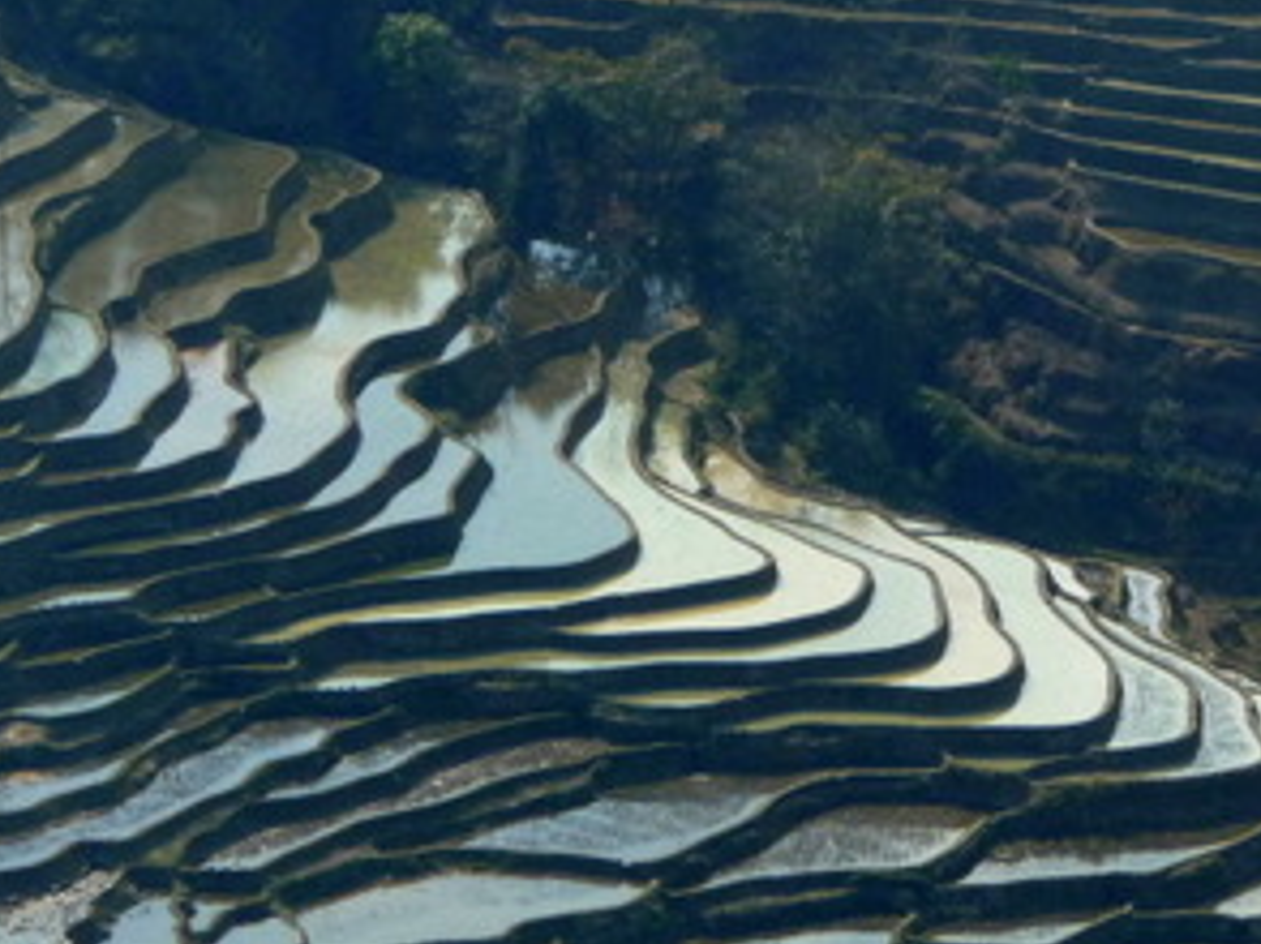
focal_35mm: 462
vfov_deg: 3.2
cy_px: 21
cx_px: 1270
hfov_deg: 4.3
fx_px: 16816
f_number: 4.8
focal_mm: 36.4
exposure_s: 1/500
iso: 100
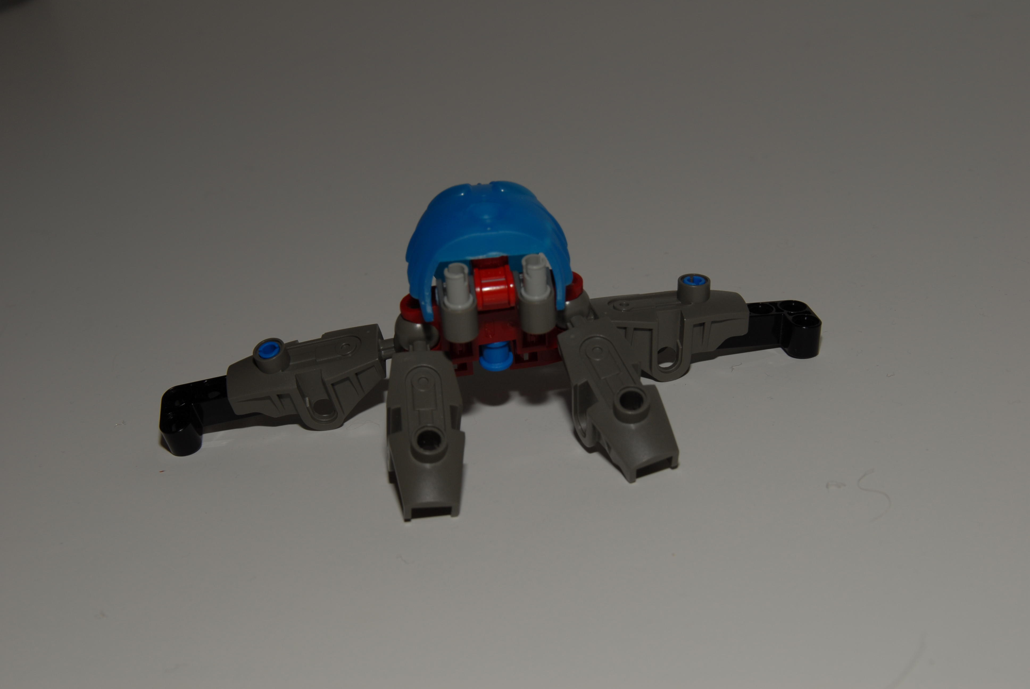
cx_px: 515
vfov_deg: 16.6
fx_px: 2363
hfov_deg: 24.6
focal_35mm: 82
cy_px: 344
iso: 100
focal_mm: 55
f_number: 11
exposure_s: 1/60
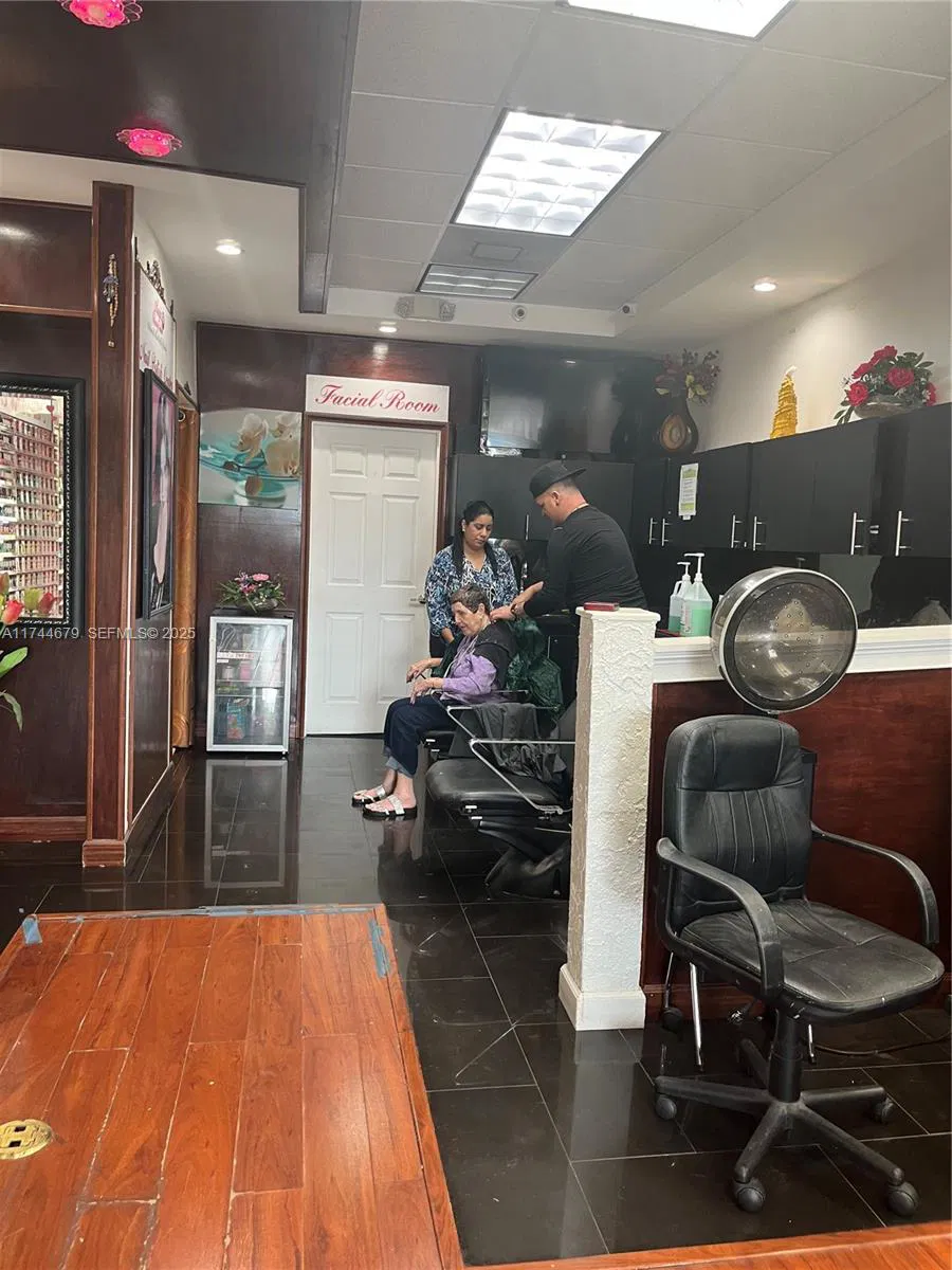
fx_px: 953
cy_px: 635
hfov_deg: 53.1
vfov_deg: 67.3
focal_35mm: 26
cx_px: 476
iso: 100
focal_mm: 5.1
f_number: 1.6
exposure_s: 1/60
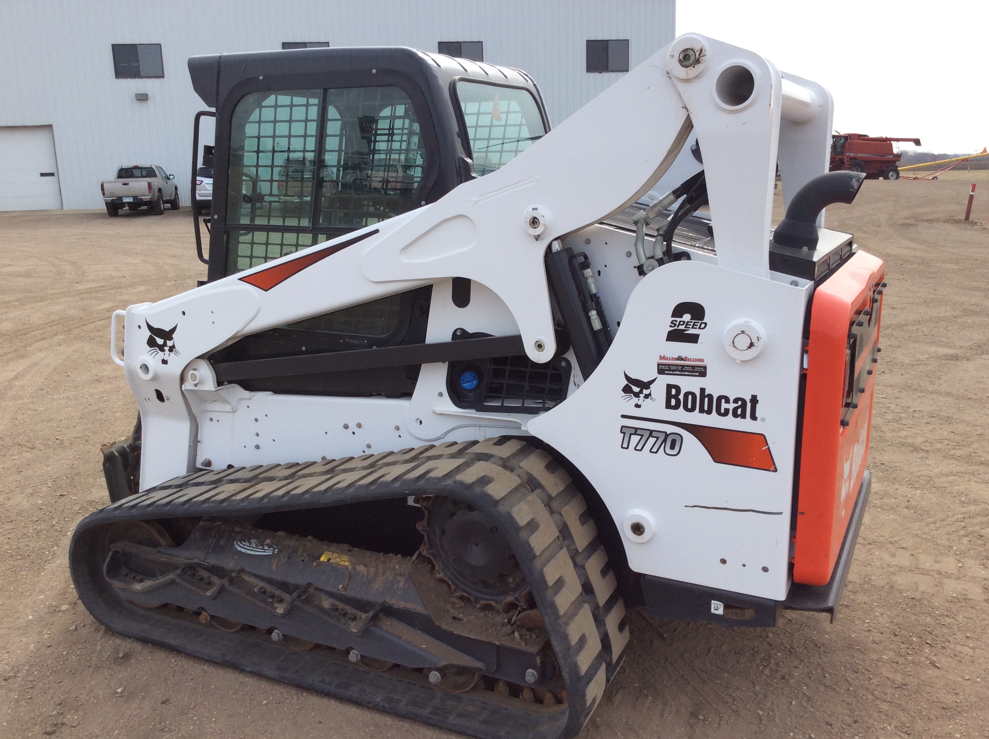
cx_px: 494
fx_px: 913
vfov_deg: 44.1
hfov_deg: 56.9
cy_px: 370
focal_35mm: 32
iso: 32
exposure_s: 1/743
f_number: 2.4
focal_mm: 3.3
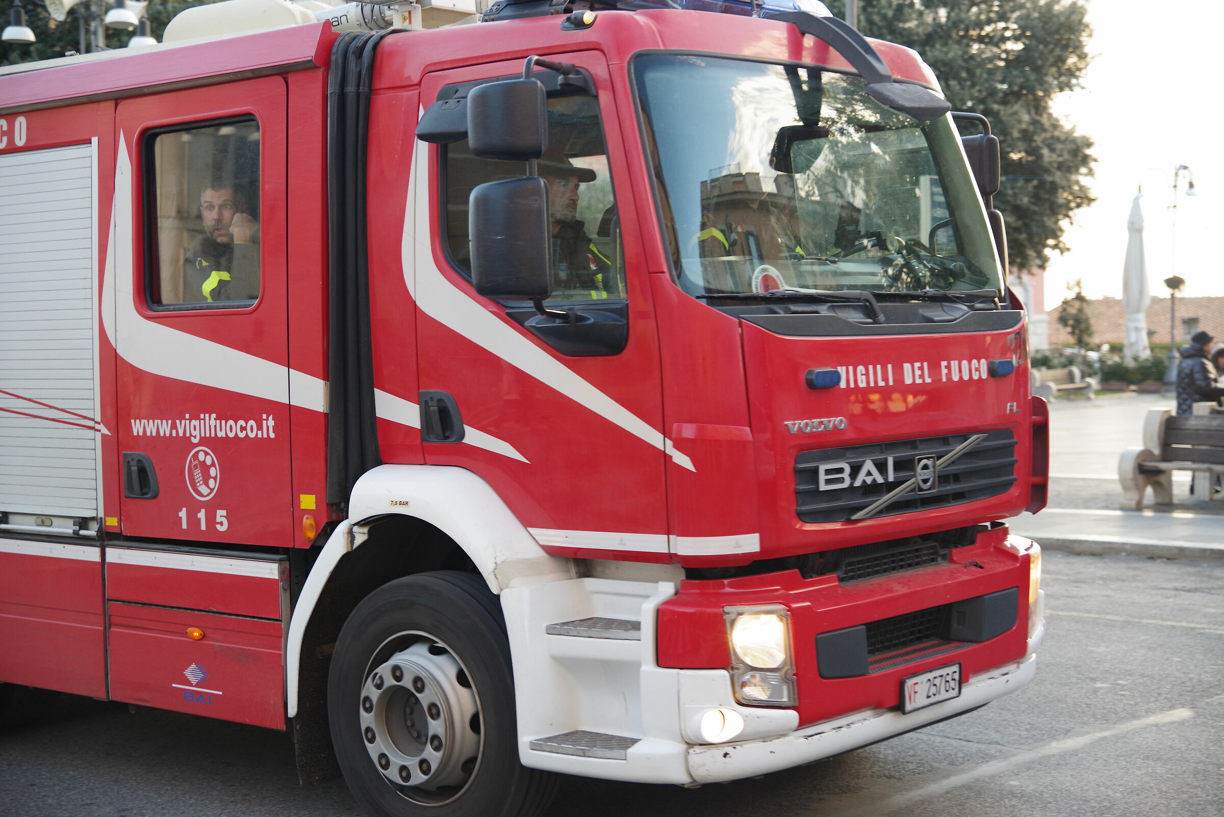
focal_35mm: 58
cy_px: 408
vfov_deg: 23.4
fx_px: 1973
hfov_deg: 34.5
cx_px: 612
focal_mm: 58
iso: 800
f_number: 3.2
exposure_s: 1/250
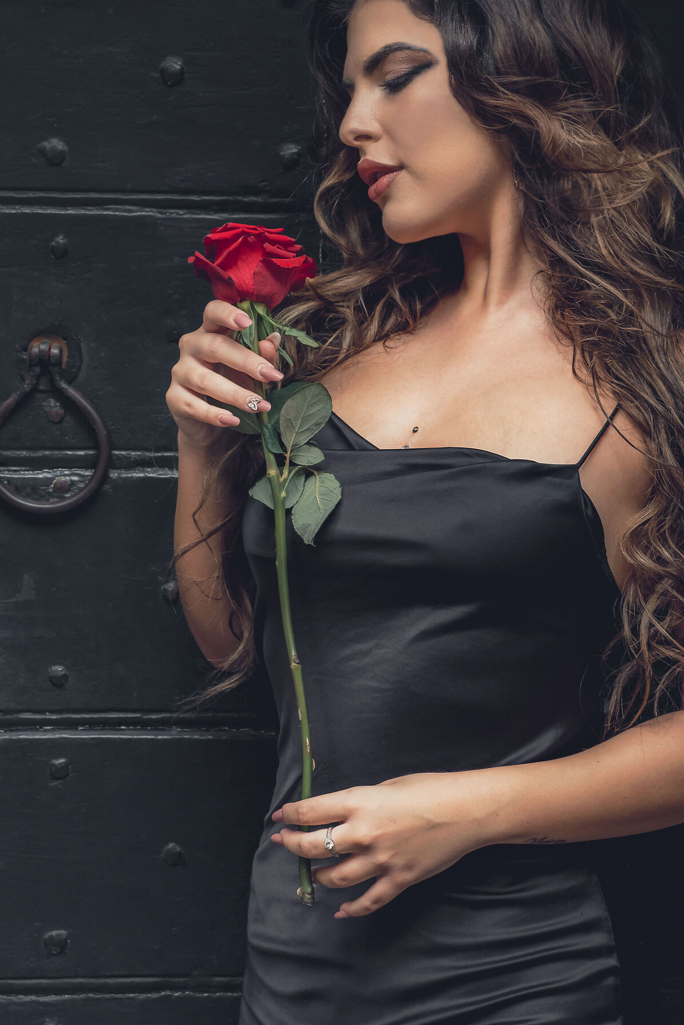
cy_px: 478
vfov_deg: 18.3
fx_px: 3192
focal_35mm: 112
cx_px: 416
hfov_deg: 12.2
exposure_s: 1/125
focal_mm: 56
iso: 1600
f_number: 6.4
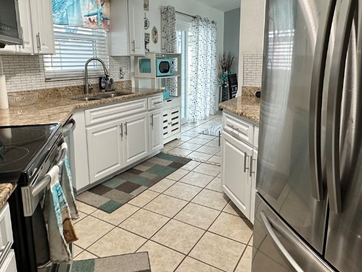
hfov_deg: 67.2
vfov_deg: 52.6
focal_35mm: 26
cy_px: 105
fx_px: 272
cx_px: 172
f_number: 2.2
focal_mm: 2.22
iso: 160
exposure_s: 1/60
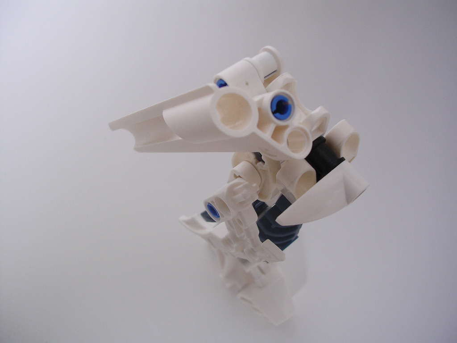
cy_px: 172
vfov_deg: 37.7
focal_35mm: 38
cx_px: 228
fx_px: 502
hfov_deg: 49.0
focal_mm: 5.8
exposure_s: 1/20.1
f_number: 2.8
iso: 100
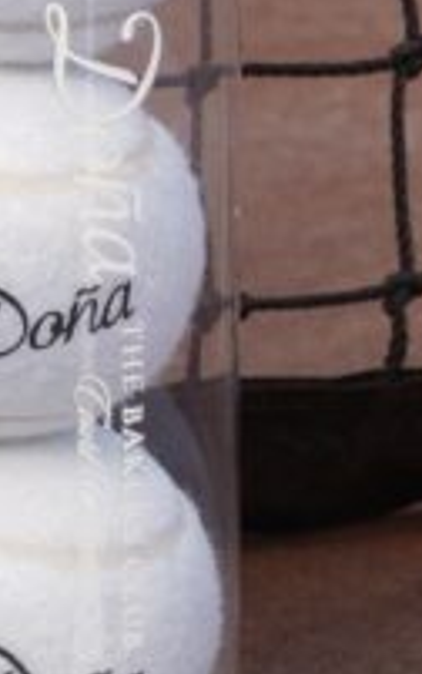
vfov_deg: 5.5
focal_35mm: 383
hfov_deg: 3.4
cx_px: 33
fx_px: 7033
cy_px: 308
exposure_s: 1/1800
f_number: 7.1
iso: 800
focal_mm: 56
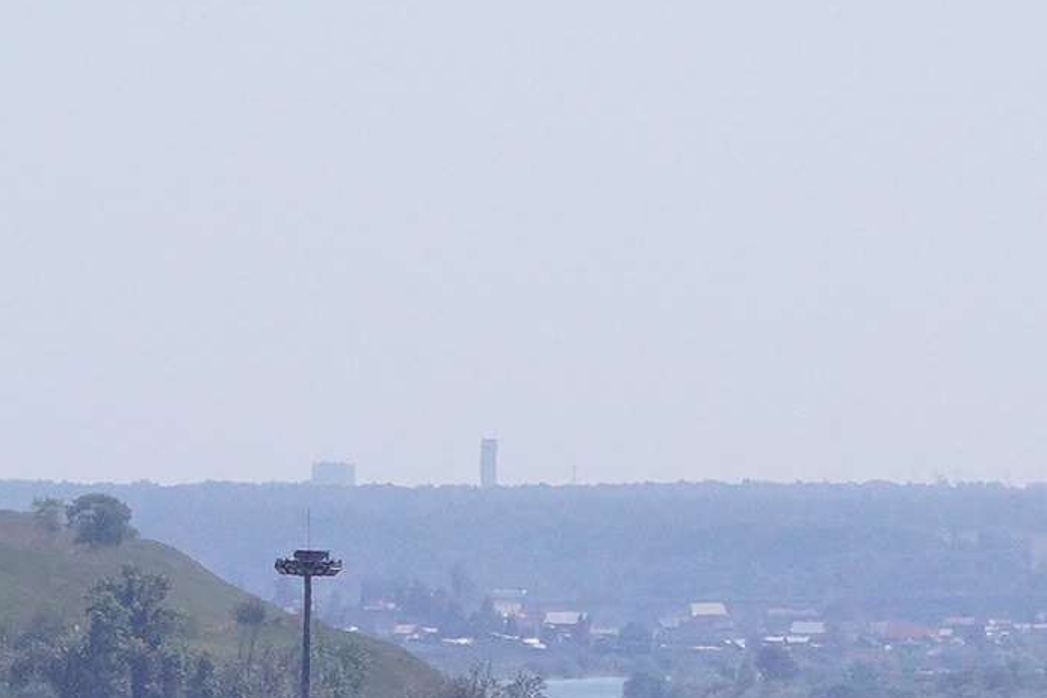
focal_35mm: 572
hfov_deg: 3.6
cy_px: 405
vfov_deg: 2.4
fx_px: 16634
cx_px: 273
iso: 2000
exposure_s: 1/5000
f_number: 10
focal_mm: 85
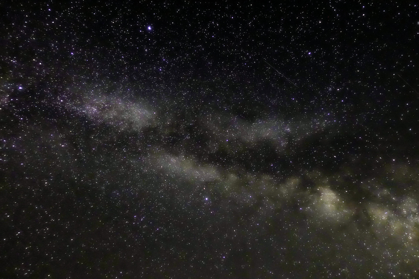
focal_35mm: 24
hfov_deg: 73.7
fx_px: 279
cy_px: 140
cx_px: 210
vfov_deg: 53.1
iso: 1600
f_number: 1.8
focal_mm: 8.8
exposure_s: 15
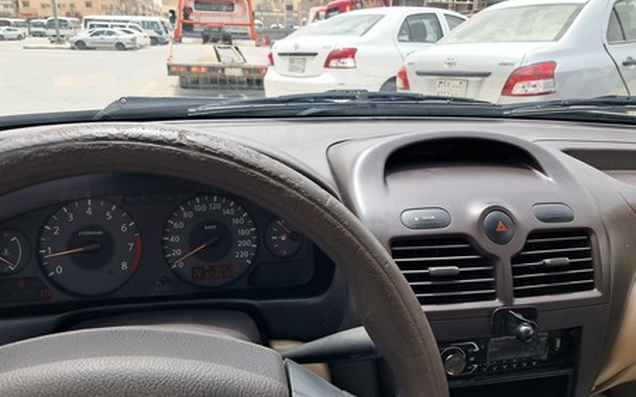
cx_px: 318
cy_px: 216
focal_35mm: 29
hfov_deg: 64.6
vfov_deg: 43.1
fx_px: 503
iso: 50
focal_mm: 4
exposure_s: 1/299
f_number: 1.8
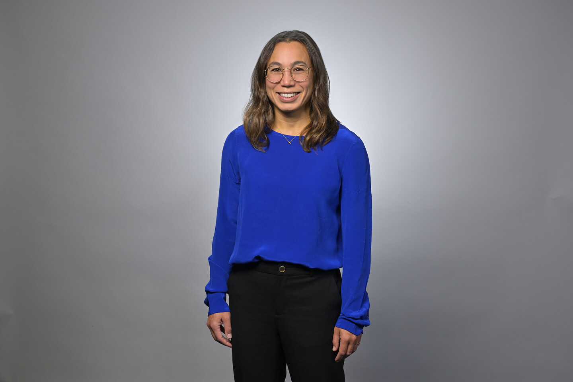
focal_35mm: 70
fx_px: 1114
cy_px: 191
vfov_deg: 19.5
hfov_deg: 28.8
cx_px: 286
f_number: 8
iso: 160
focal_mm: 70
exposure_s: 1/160
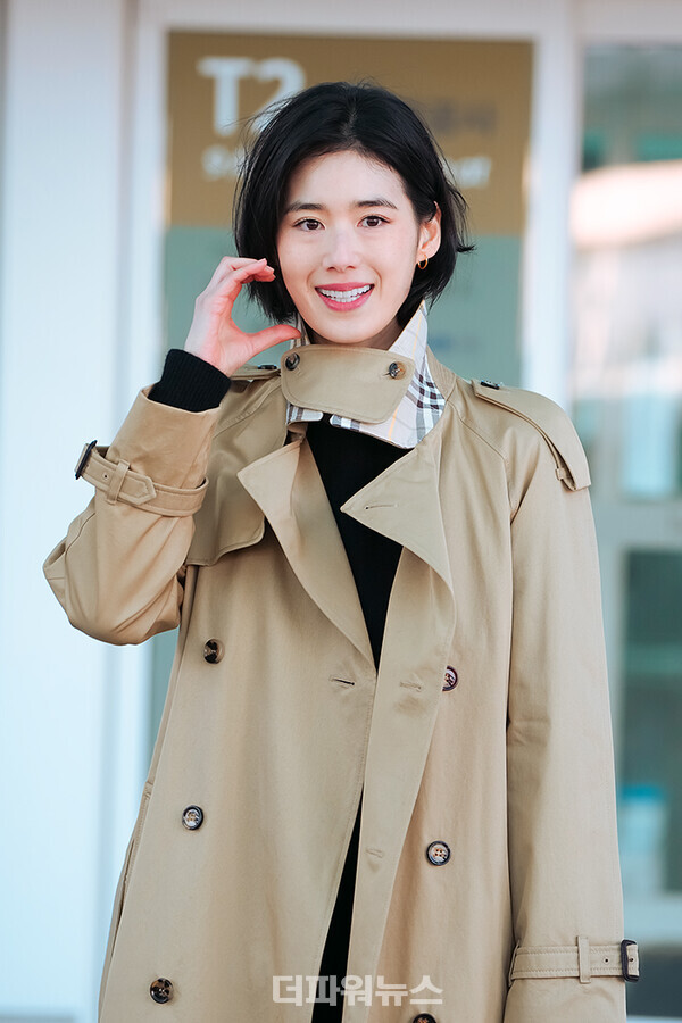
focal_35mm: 203
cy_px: 512
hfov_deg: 6.8
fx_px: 5768
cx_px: 341
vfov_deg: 10.1
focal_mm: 203
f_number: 5.6
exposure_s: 1/250
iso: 800
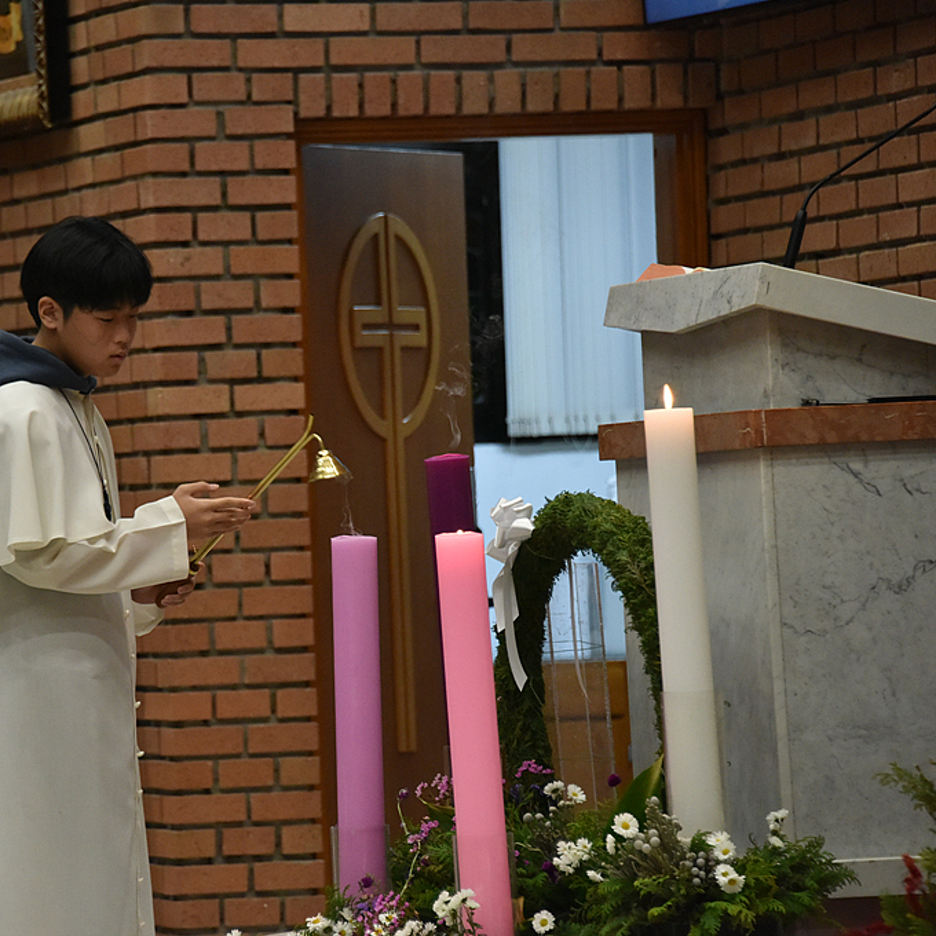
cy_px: 467
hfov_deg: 6.8
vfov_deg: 6.8
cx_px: 270
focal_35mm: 256
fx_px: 7831
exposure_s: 1/125
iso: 3600
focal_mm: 200
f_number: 5.6
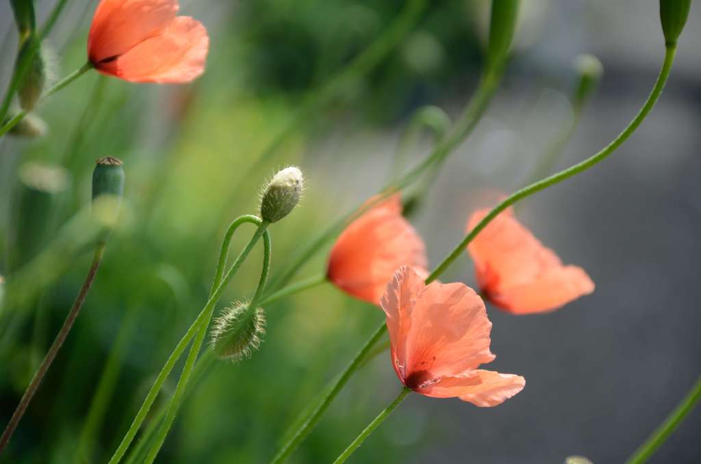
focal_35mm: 300
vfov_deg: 4.6
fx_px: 5829
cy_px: 232
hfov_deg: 6.9
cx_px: 350
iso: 100
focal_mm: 200
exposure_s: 1/200
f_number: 5.6
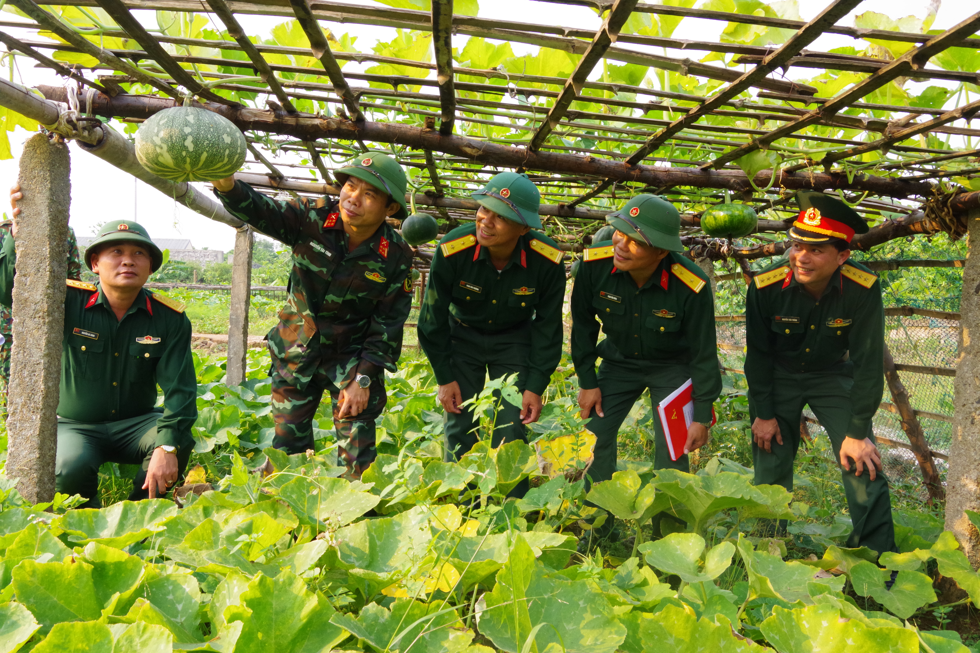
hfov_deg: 60.3
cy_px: 326
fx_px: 844
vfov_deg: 42.3
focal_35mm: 31
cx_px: 490
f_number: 13
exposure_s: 1/160
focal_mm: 21
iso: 1600
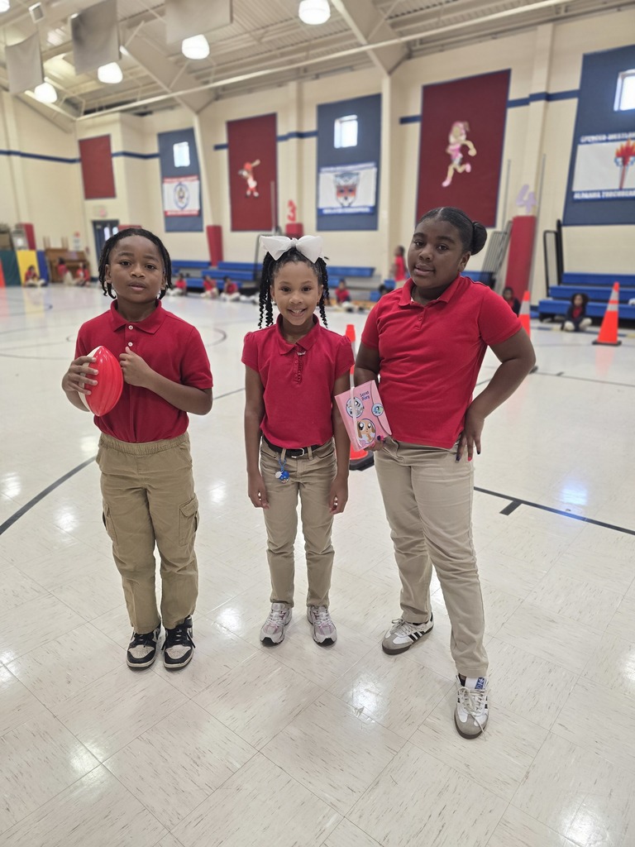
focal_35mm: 23
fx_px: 563
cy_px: 424
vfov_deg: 73.9
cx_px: 318
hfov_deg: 58.9
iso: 200
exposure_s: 1/120
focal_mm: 6.3
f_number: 1.7
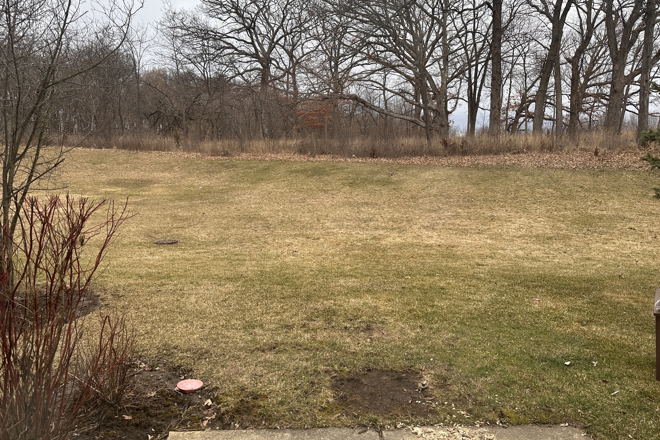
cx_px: 330
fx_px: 458
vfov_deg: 51.2
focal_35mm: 25
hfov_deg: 71.5
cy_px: 194
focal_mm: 6.86
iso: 80
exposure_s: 1/489
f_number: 1.78
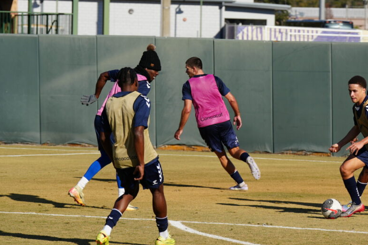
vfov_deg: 5.2
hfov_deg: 7.8
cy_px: 119
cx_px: 338
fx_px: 2688
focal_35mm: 263
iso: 100
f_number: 5
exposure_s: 1/1000
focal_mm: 133
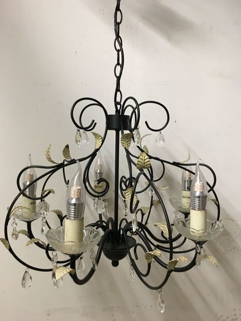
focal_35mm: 30
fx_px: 279
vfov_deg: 60.0
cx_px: 124
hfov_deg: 46.8
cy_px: 156
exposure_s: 1/33
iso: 160
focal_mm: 4.15
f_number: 2.2
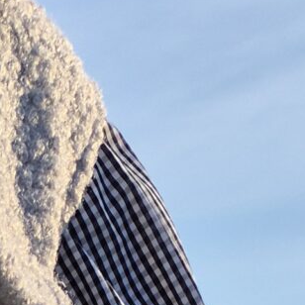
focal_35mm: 169
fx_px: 1685
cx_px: -492
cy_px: 1159
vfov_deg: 7.6
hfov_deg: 9.0
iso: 25
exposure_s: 1/792
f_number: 1.8
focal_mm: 5.4
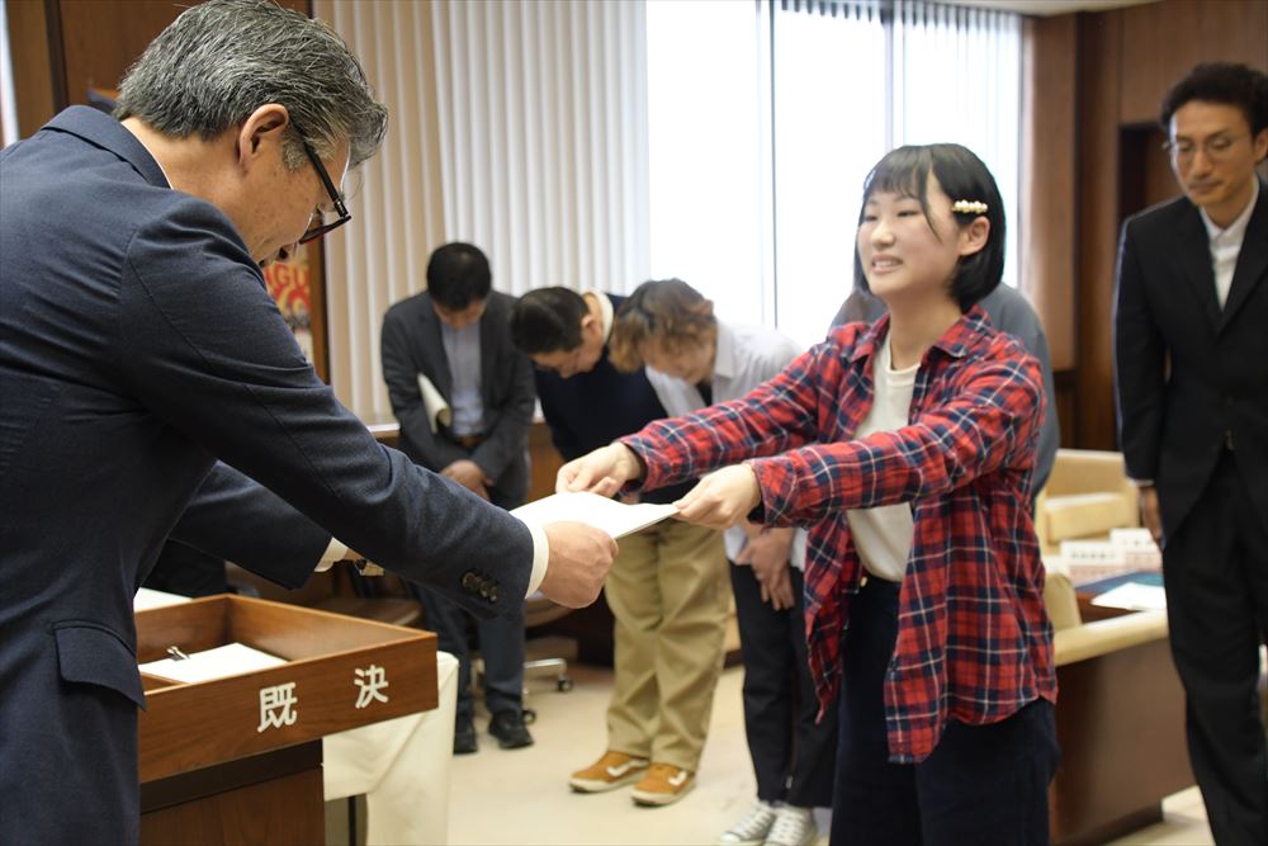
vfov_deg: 28.1
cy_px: 423
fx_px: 1691
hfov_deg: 41.1
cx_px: 634
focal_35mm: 48
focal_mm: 32
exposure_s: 1/100
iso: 1600
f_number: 5
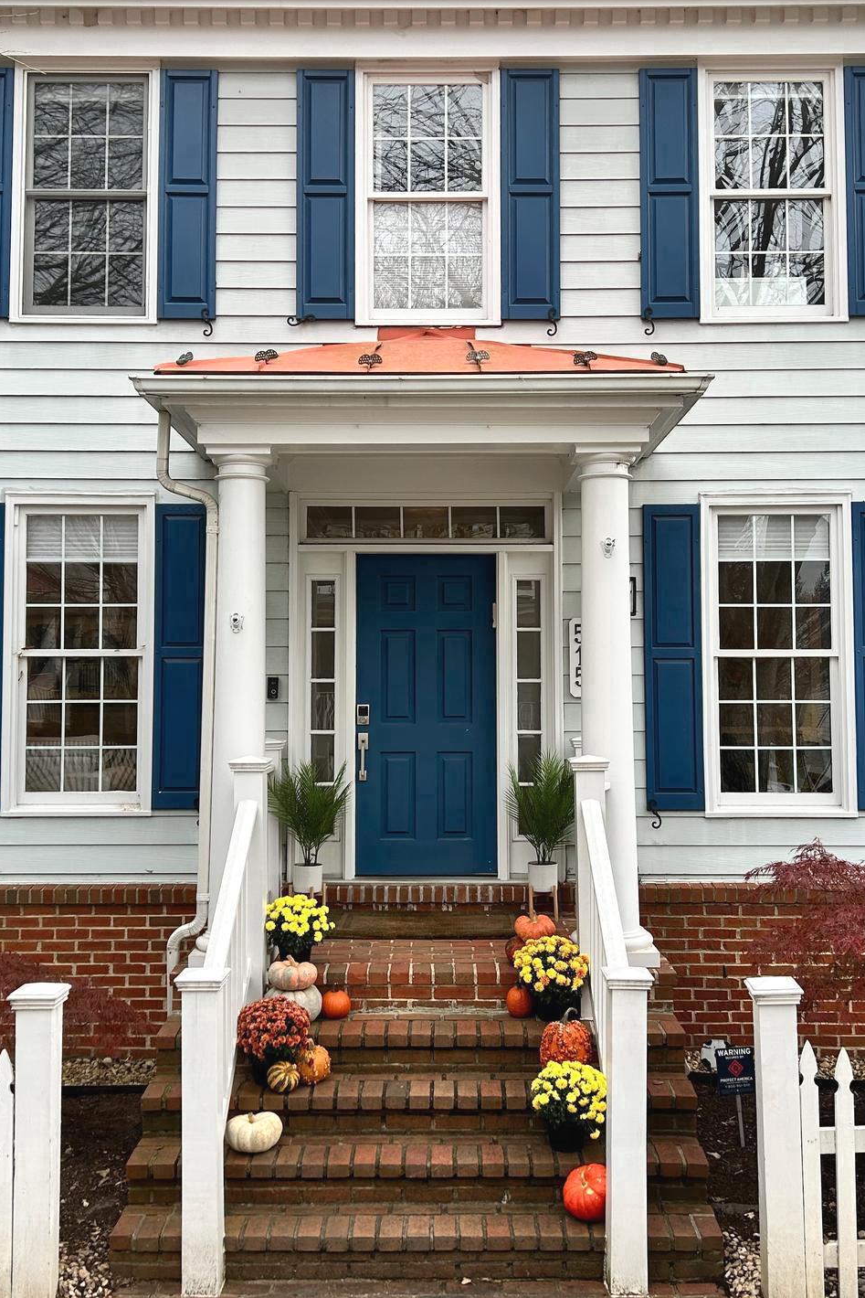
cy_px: 597
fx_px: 1405
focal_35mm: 39
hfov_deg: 34.2
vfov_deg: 49.5
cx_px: 435
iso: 50
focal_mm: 5.7
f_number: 1.5
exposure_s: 1/361
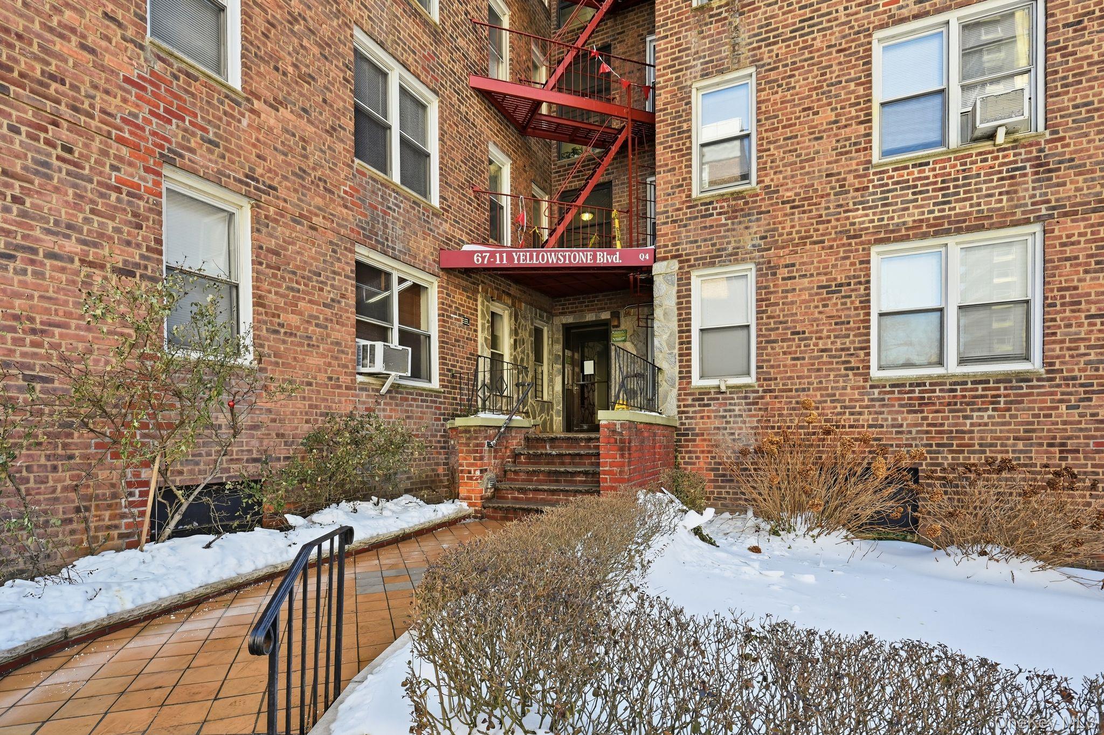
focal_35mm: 17
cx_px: 552
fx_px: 521
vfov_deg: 70.4
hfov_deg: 93.3
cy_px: 368
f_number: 8
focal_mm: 17
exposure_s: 1/500
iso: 400
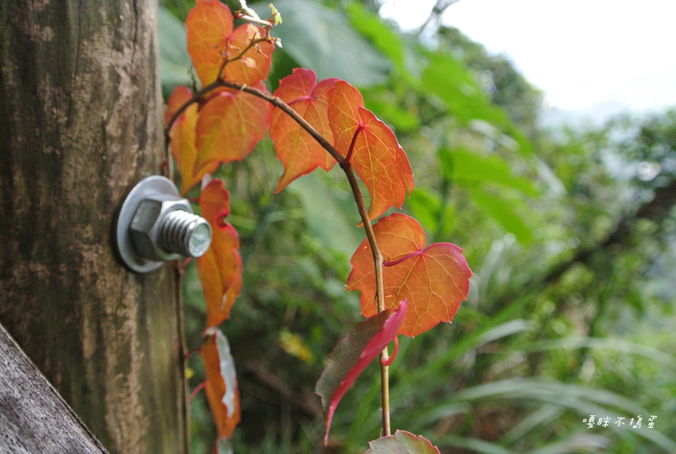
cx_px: 338
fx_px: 734
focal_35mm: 39
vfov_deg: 34.4
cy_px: 227
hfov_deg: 49.5
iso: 200
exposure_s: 1/200
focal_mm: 14.5
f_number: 4
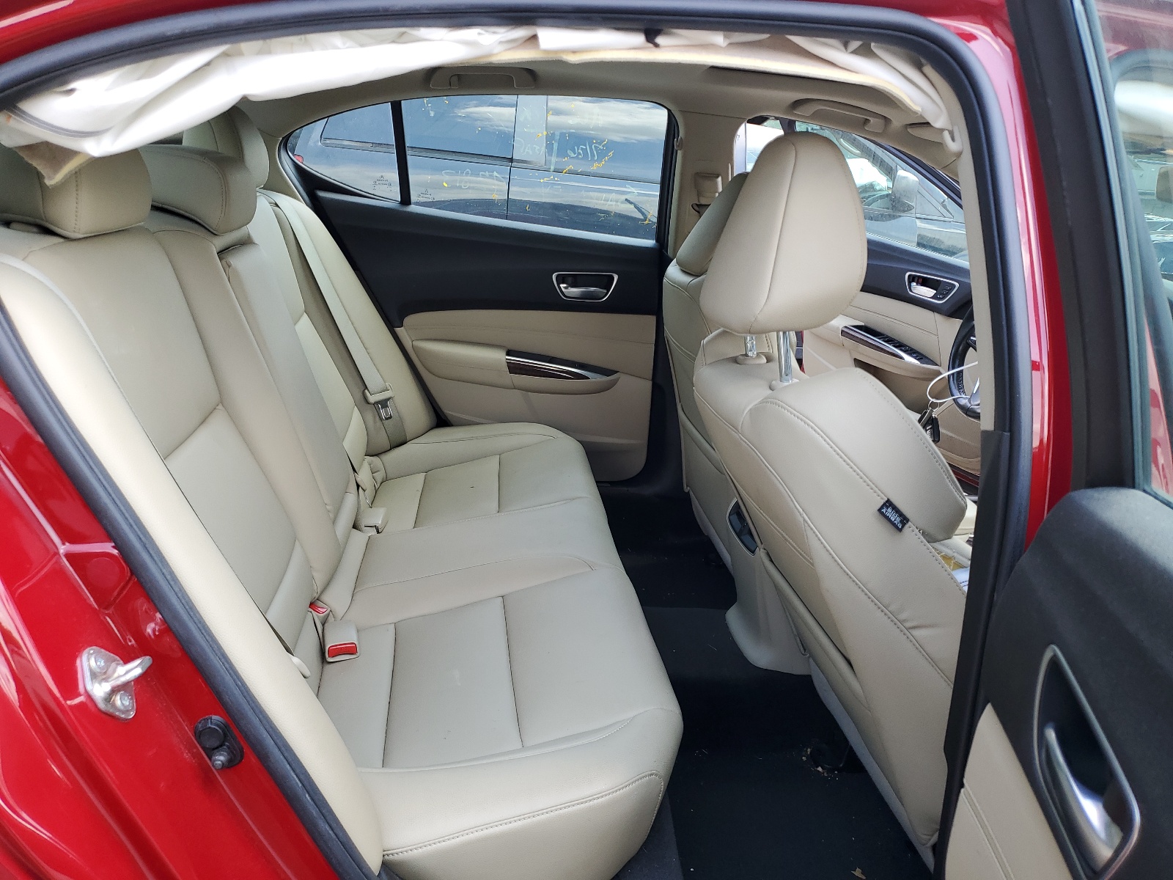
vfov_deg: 53.1
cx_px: 586
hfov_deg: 67.3
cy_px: 440
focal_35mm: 26
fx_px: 881
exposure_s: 1/217
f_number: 1.5
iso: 50
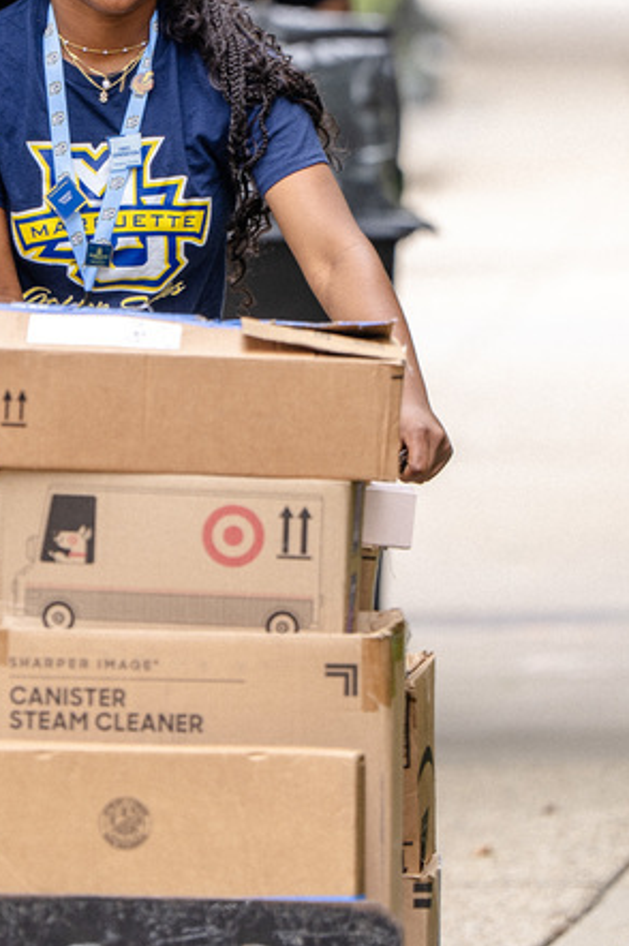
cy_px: 182
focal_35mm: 470
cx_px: 105
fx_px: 12336
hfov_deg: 2.9
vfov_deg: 4.4
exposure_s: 1/200
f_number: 2.8
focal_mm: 173
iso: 125
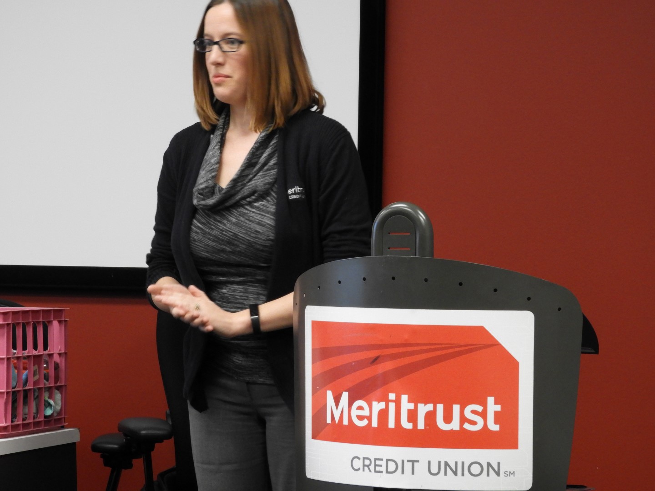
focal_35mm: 135
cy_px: 246
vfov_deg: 11.0
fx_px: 2554
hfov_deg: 14.6
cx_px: 328
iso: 500
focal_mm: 24.2
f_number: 5
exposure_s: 1/15
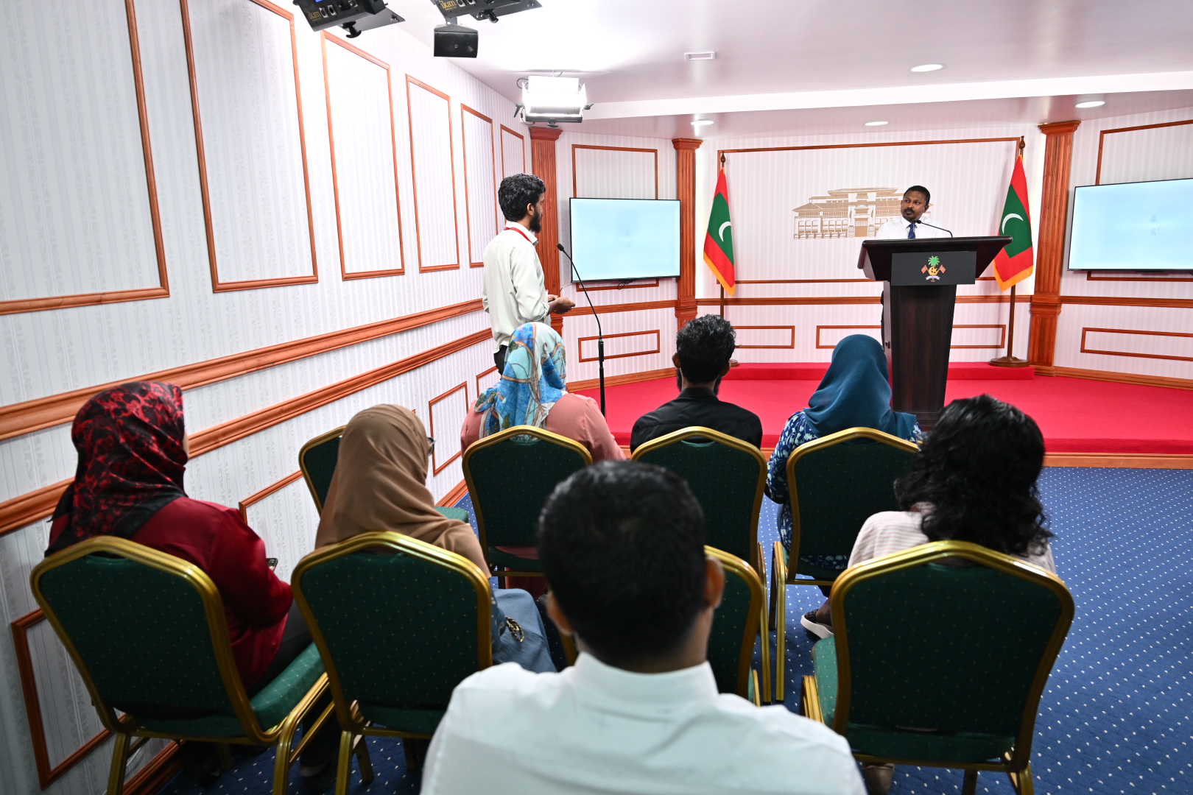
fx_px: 795
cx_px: 596
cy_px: 398
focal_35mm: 24
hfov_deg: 73.7
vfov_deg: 53.1
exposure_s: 1/125
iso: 1600
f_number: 4
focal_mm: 24
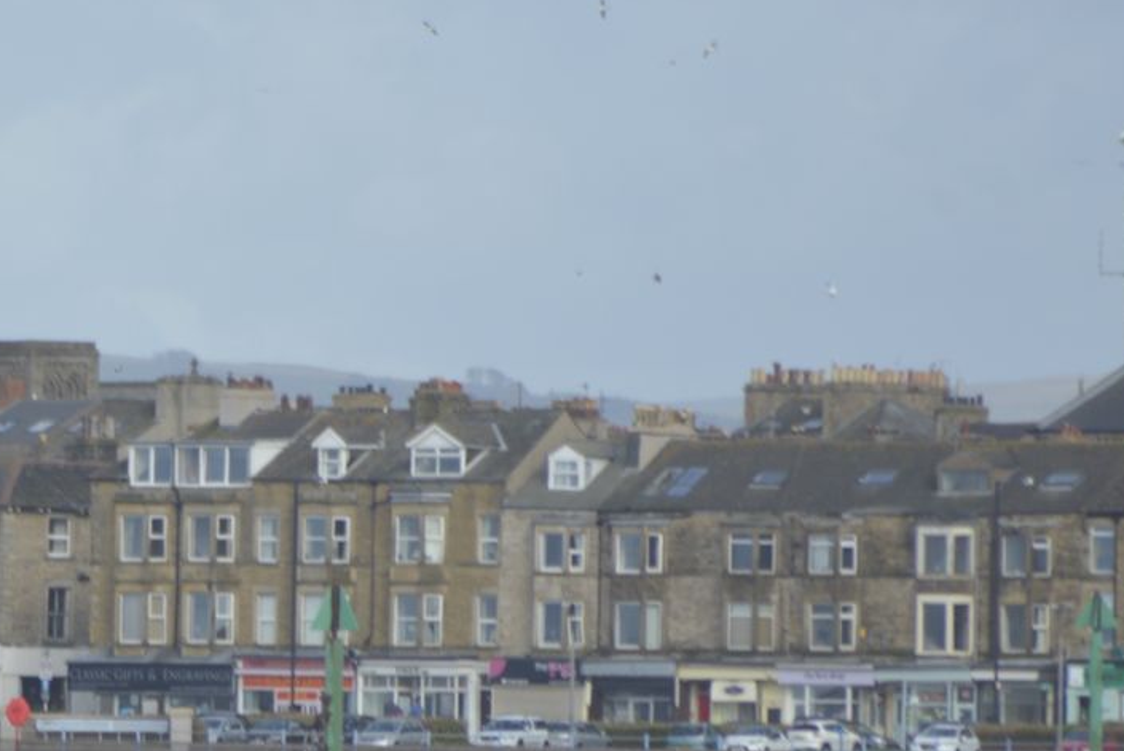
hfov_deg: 2.5
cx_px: 26
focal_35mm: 817
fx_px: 25523
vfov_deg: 1.7
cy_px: 784
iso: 200
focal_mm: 300
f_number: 5.6
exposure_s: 1/640
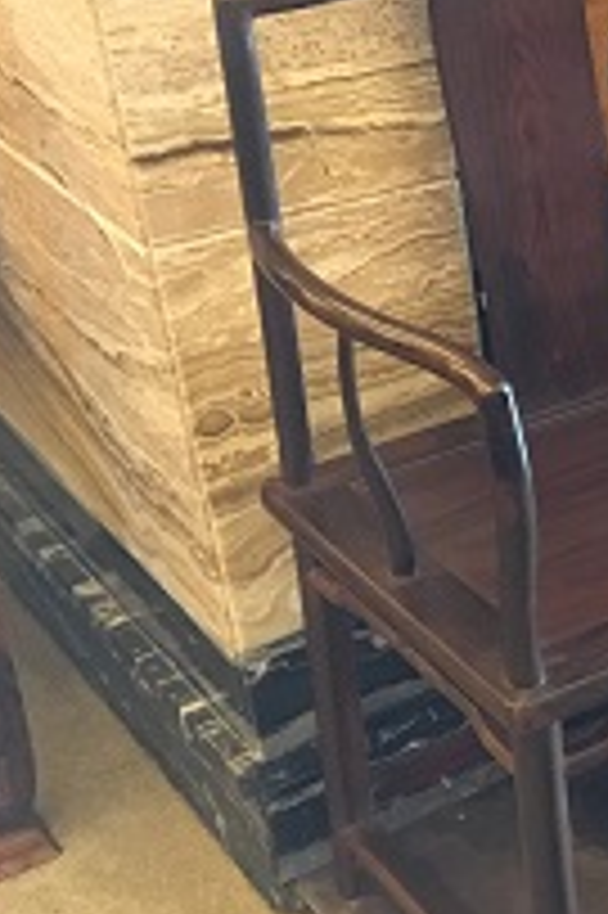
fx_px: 1827
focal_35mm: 72
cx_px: 1027
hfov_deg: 16.4
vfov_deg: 28.1
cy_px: 448
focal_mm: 4.15
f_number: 2.2
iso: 320
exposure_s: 1/17
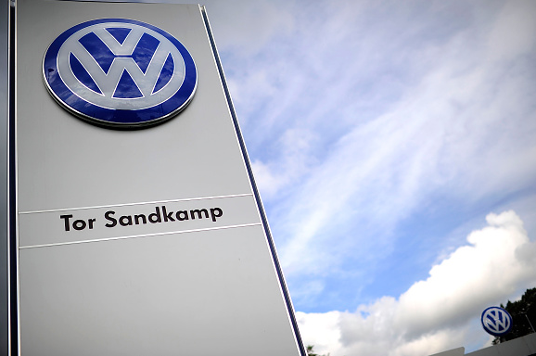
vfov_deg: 36.8
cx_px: 269
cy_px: 175
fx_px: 535
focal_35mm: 36
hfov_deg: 53.2
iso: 100
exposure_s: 1/6400
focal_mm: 35
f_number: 1.8
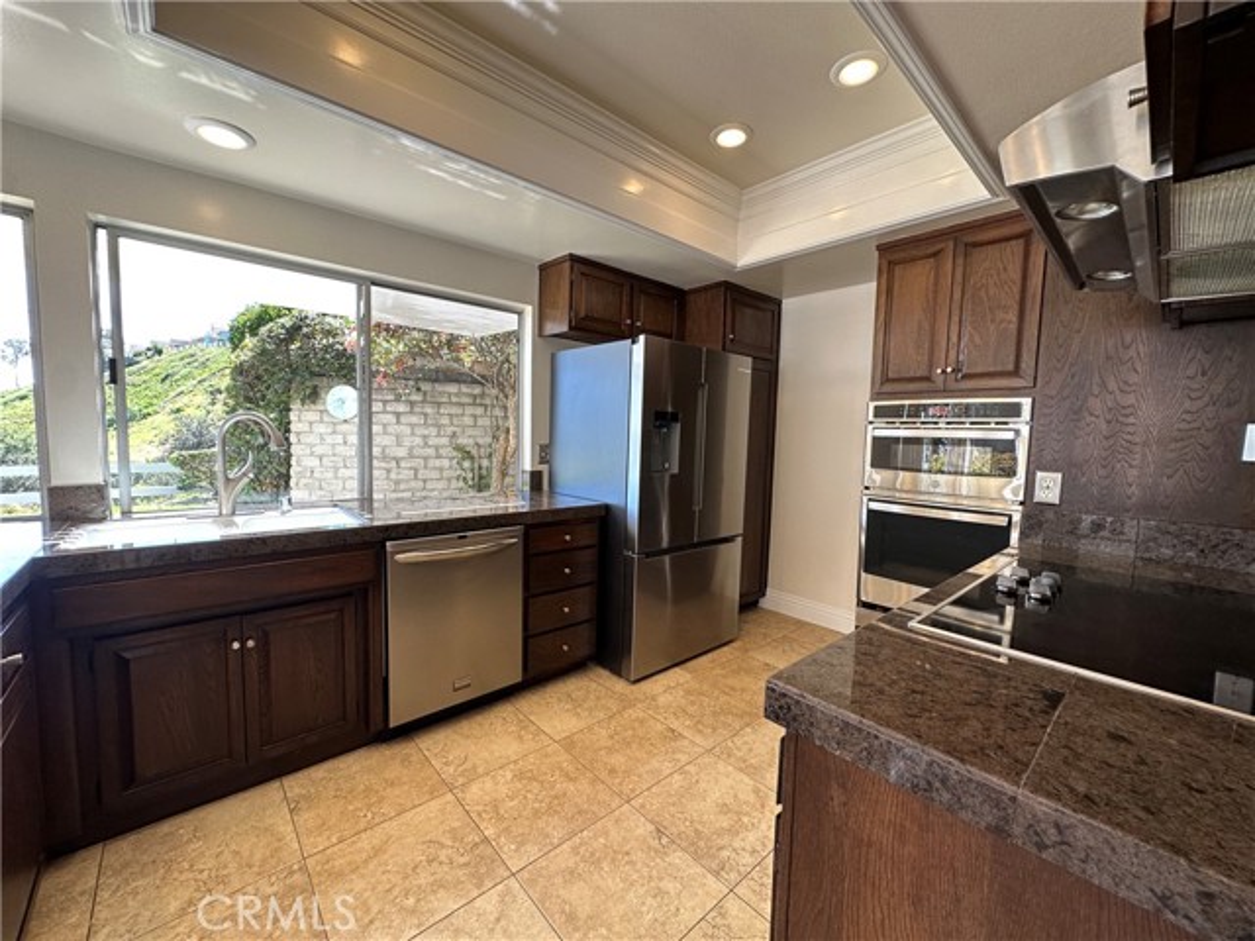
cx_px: 628
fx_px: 508
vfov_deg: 85.7
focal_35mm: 14
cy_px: 470
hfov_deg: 102.1
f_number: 2.2
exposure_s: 1/120
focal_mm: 2.22
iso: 80
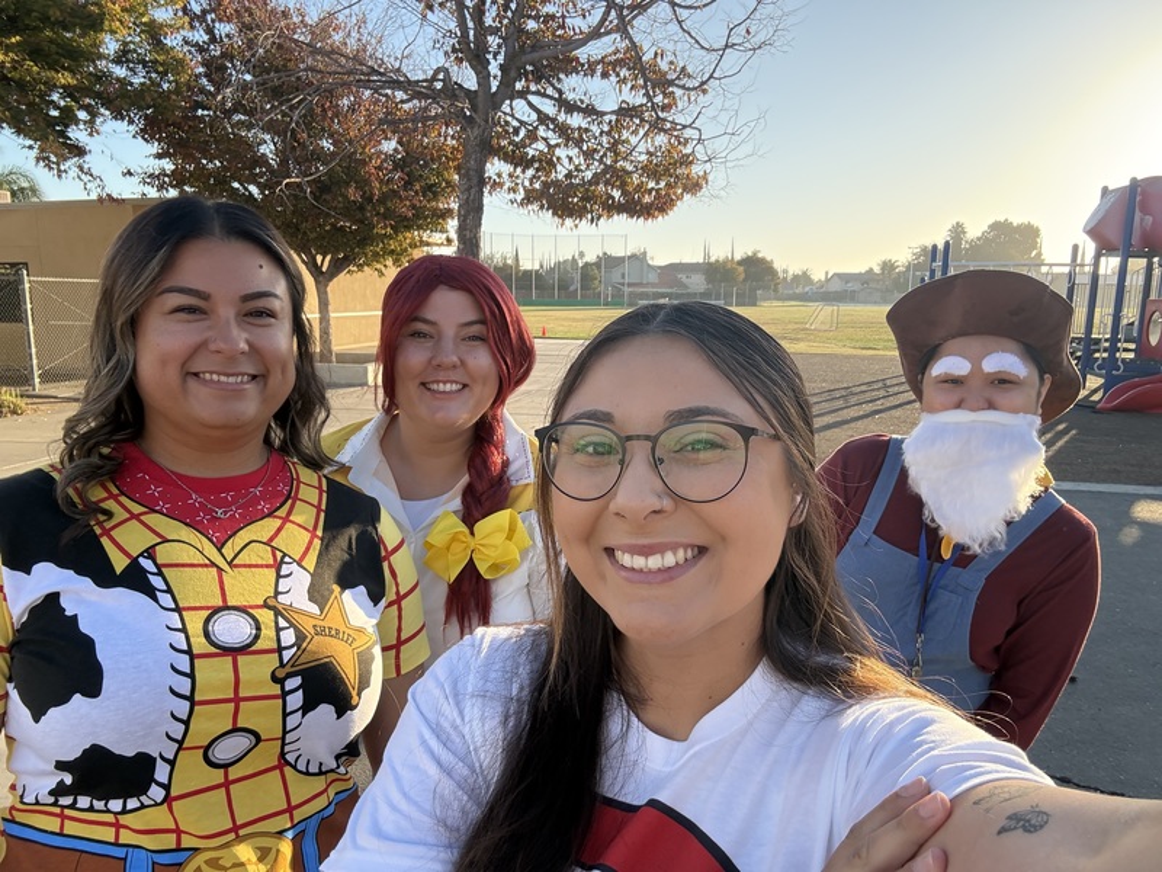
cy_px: 436
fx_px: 772
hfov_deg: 73.9
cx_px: 581
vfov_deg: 58.9
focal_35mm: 23
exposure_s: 1/264
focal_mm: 2.69
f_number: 1.9
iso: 40
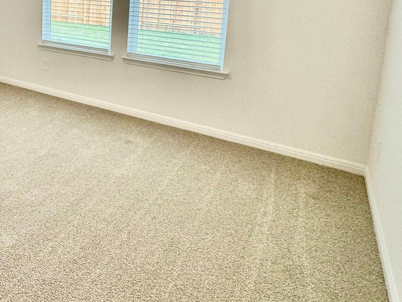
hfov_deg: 45.7
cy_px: 24
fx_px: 383
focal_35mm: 33
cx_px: -8
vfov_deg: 39.5
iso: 160
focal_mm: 2.22
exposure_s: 1/120
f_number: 2.2
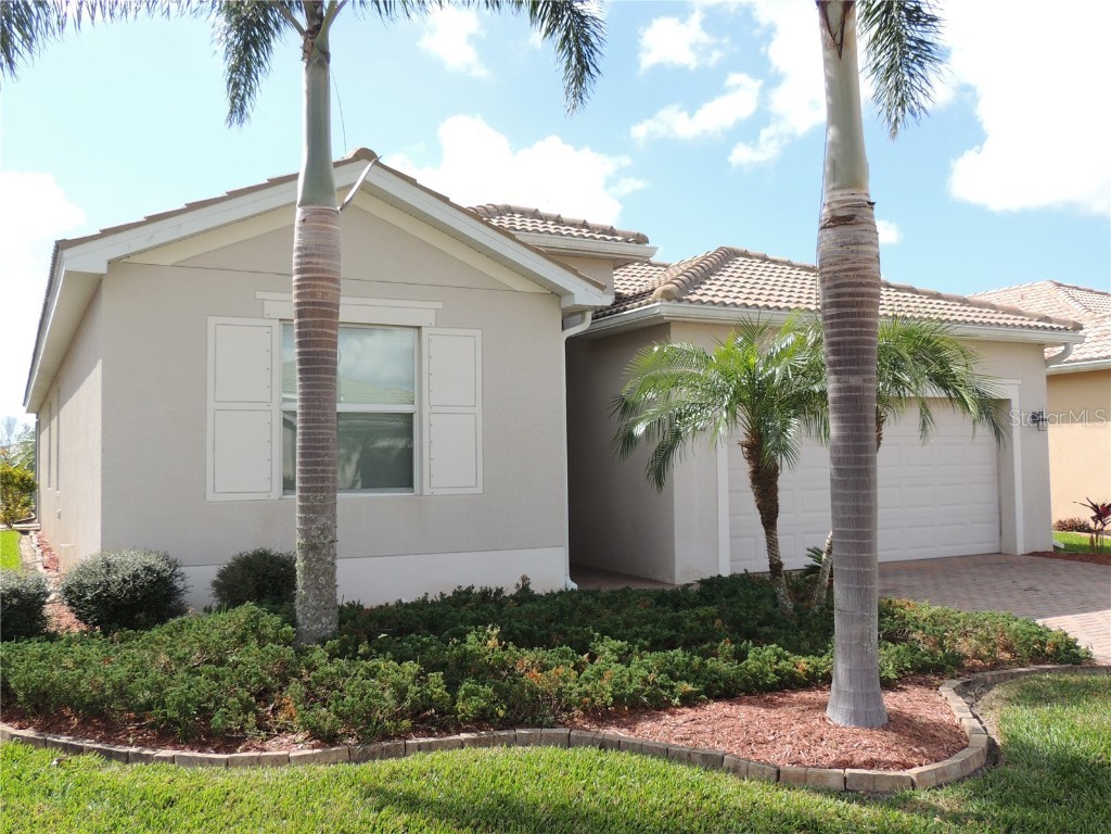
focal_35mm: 33
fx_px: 1059
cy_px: 417
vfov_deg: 42.9
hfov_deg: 55.4
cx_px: 556
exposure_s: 1/640
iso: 100
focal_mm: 5.8
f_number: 3.2
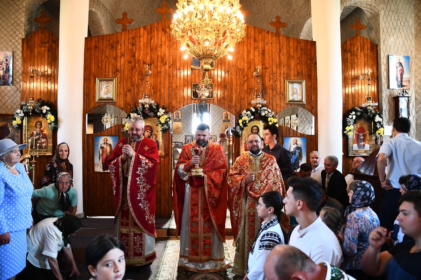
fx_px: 281
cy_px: 140
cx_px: 210
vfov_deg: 53.1
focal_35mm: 24
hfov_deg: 73.7
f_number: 2.8
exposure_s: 1/125
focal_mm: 16
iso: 2000
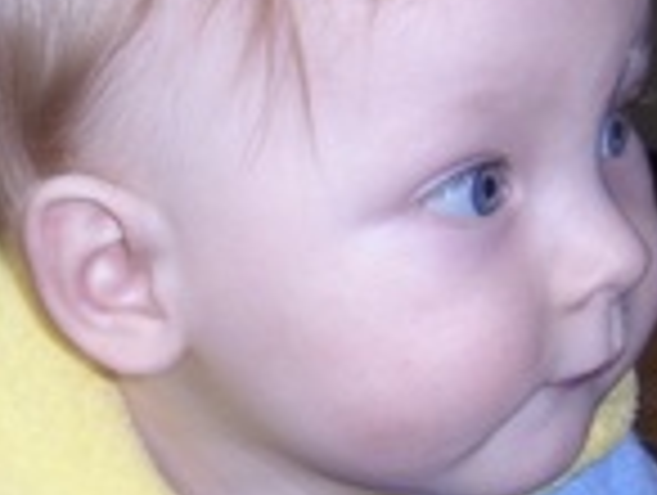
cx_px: 198
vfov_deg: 13.7
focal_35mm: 108
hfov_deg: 18.1
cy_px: 184
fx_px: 2053
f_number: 2.8
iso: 100
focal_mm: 5.95
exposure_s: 1/30
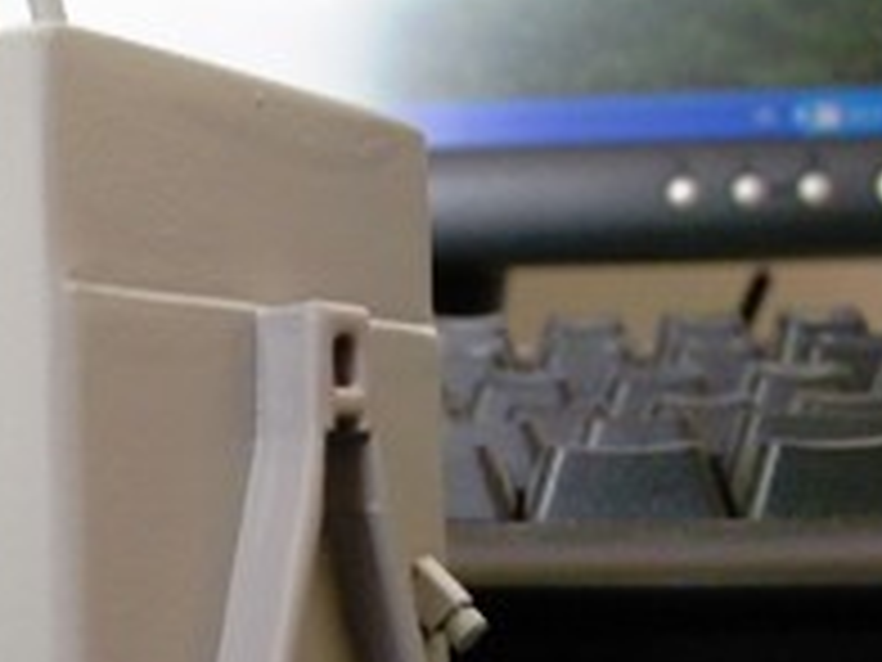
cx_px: 4
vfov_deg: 18.3
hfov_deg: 23.4
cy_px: 482
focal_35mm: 80
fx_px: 2038
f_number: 2.8
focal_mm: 5.7
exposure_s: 1/46.5
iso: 400
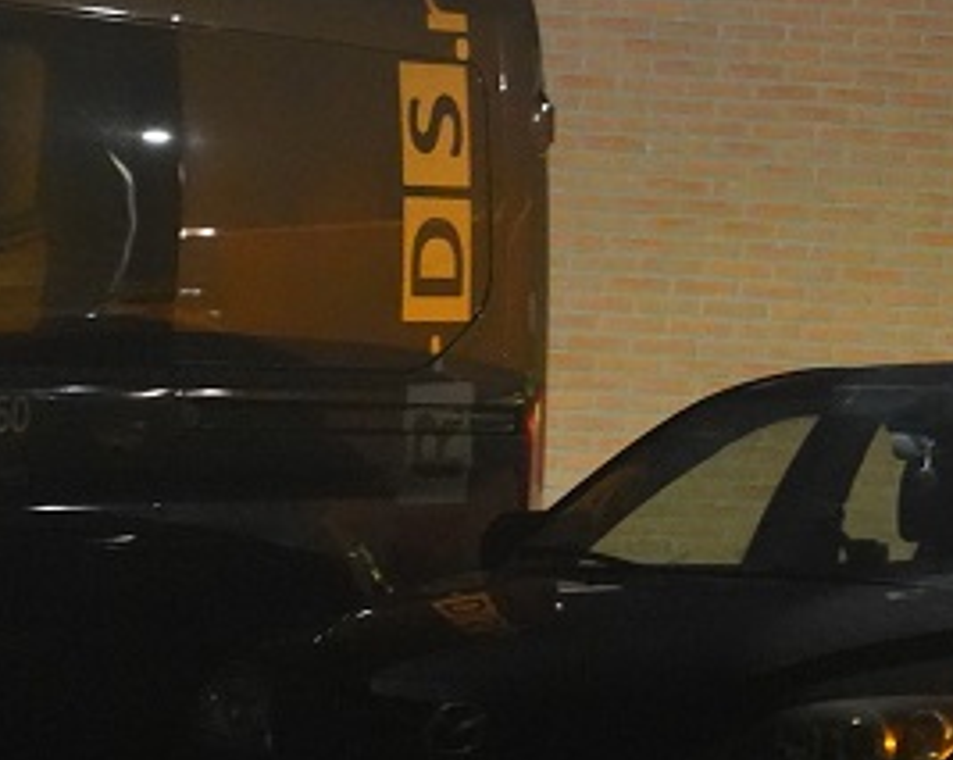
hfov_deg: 9.5
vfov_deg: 7.7
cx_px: 1528
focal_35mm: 197
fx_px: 5550
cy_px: -328
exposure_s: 1/8
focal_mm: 56
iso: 12800
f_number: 4
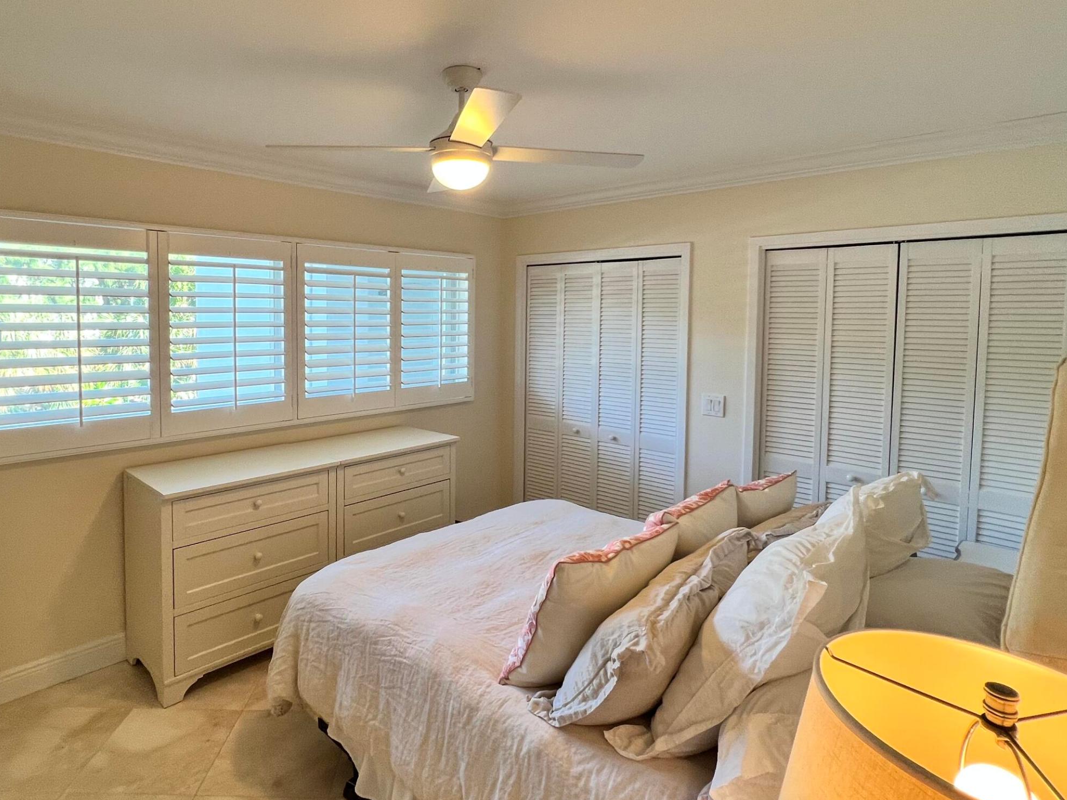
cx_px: 465
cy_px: 349
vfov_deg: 68.4
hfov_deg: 84.2
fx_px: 586
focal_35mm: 19
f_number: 1.8
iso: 80
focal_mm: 1.57
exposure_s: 1/120
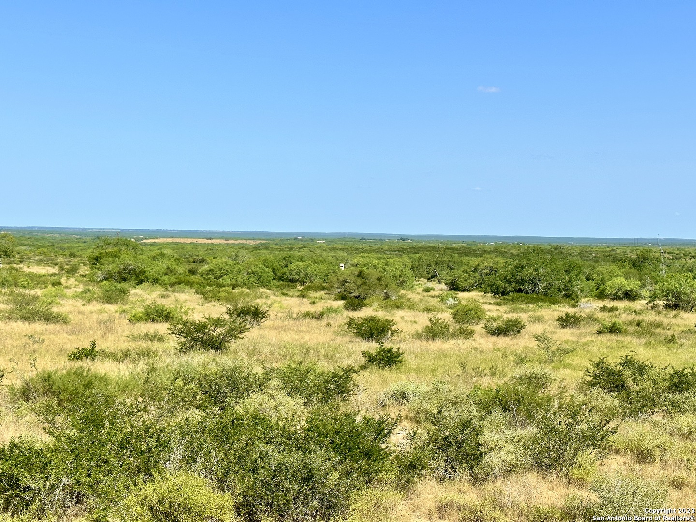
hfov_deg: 39.7
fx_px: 965
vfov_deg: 30.3
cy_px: 261
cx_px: 348
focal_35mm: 48
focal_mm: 6.86
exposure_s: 1/4785
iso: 64
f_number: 1.78
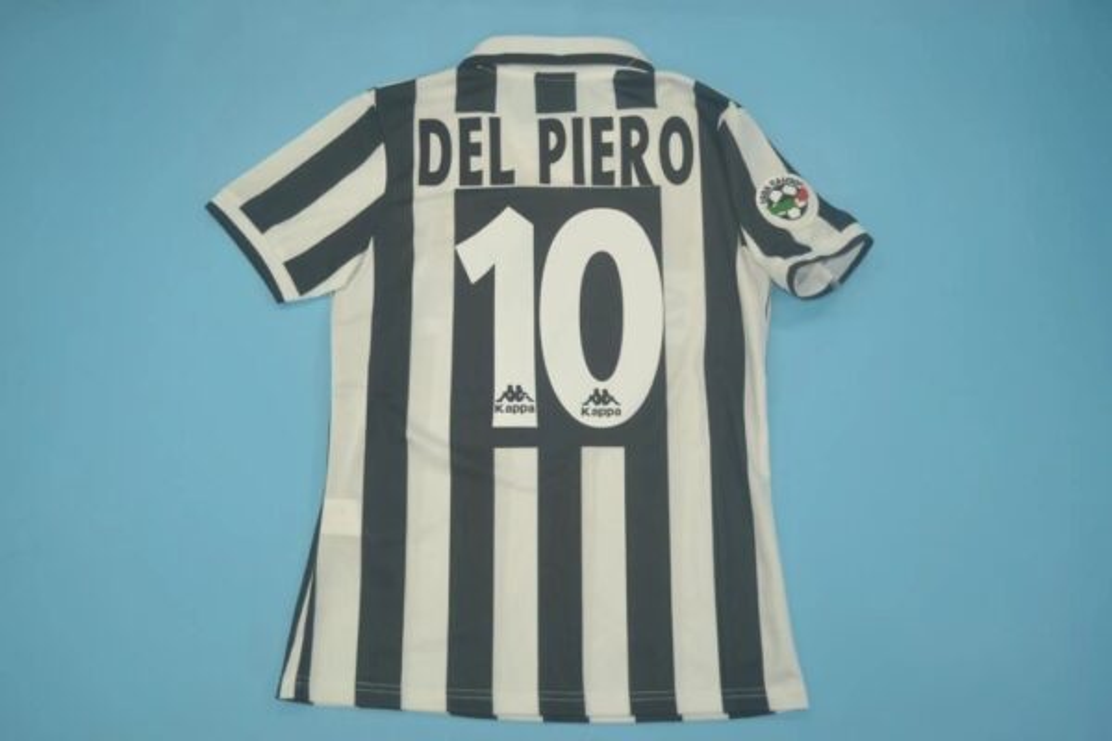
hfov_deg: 57.2
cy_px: 370
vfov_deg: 40.0
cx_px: 556
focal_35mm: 33
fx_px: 1019
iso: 200
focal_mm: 22
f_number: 3.8
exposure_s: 1/160
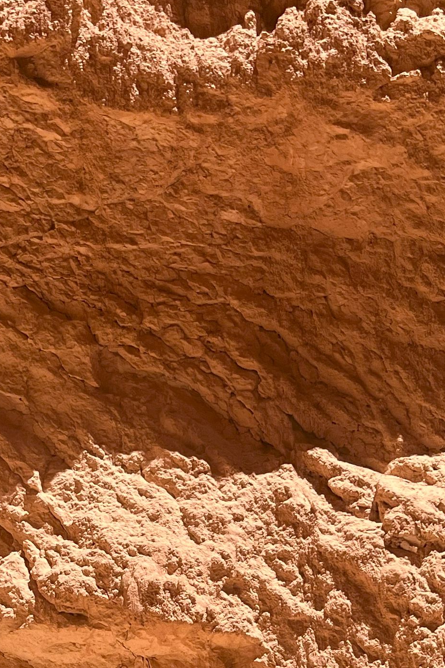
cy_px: 816
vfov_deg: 23.6
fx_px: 1446
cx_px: 120
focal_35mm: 78
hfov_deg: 17.4
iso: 50
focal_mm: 5.1
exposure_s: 1/2755
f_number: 1.6
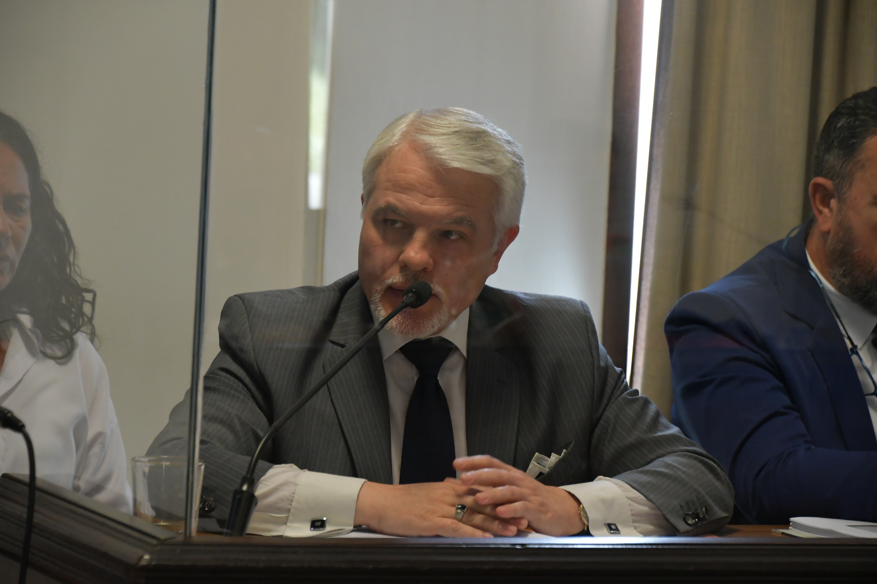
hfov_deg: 13.1
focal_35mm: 157
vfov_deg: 8.7
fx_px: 3824
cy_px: 292
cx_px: 438
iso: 2500
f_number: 5.6
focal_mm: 105
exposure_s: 1/160
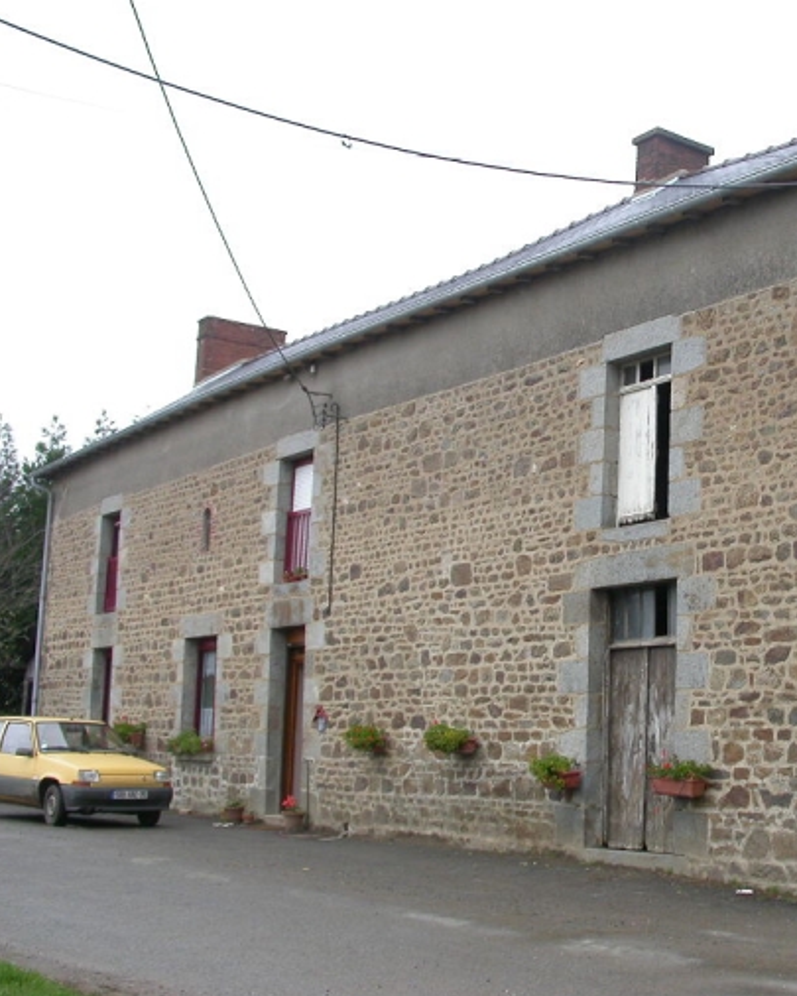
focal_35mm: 50
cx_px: 659
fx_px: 1474
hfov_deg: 29.4
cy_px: 496
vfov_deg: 37.3
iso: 100
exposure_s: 1/103
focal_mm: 7.85
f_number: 3.7
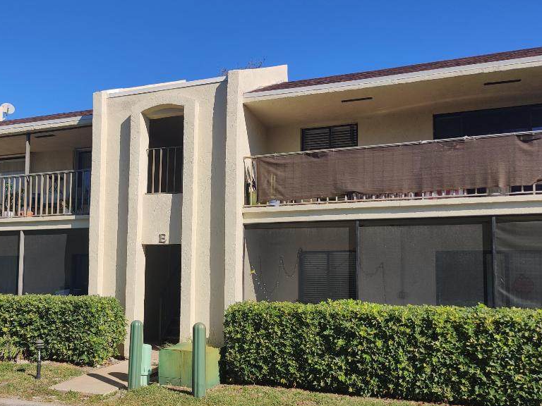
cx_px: 194
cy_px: 253
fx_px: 564
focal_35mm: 36
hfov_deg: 50.7
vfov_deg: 39.4
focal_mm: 4.75
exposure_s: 1/3369
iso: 125
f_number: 1.65
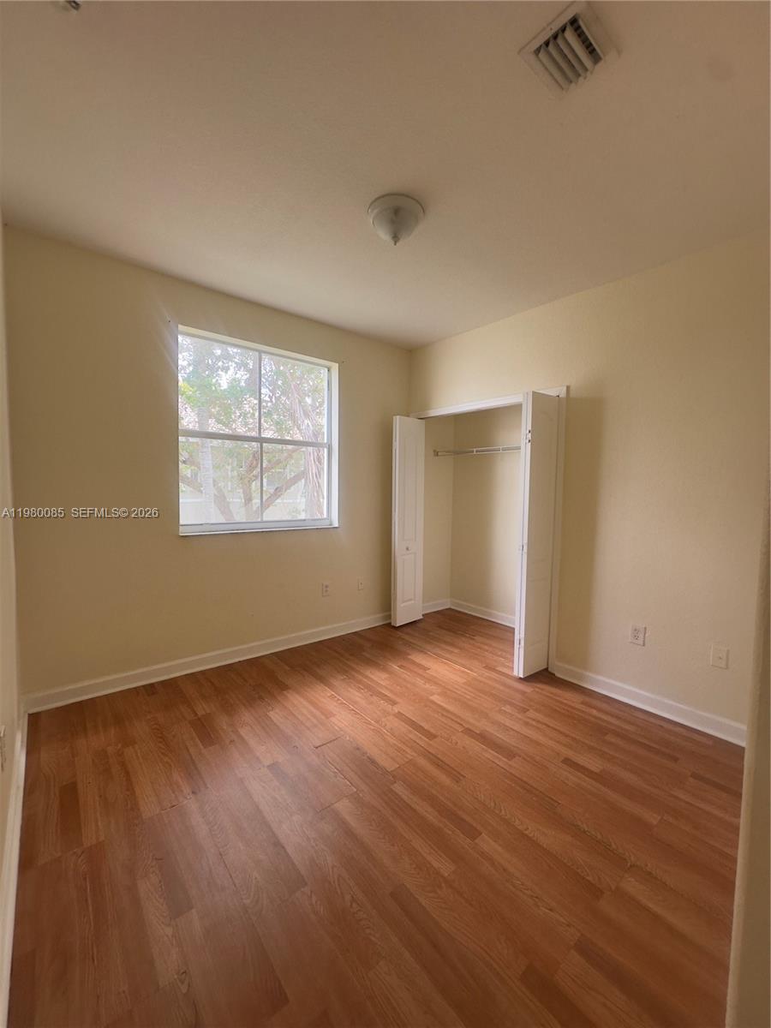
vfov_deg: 102.1
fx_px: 416
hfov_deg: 85.7
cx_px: 386
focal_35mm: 14
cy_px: 514
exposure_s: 1/99
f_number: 2.2
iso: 80
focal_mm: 2.22
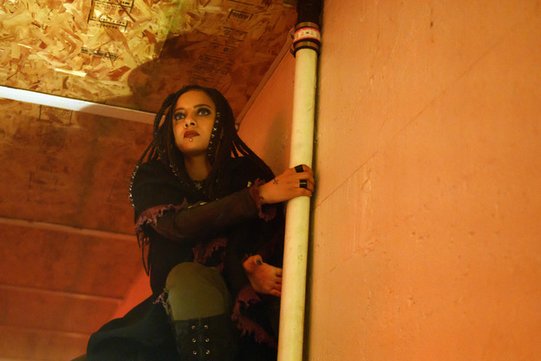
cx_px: 241
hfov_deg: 36.2
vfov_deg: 24.6
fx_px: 826
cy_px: 218
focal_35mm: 55
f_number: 2.8
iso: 6400
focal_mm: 44
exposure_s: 1/160
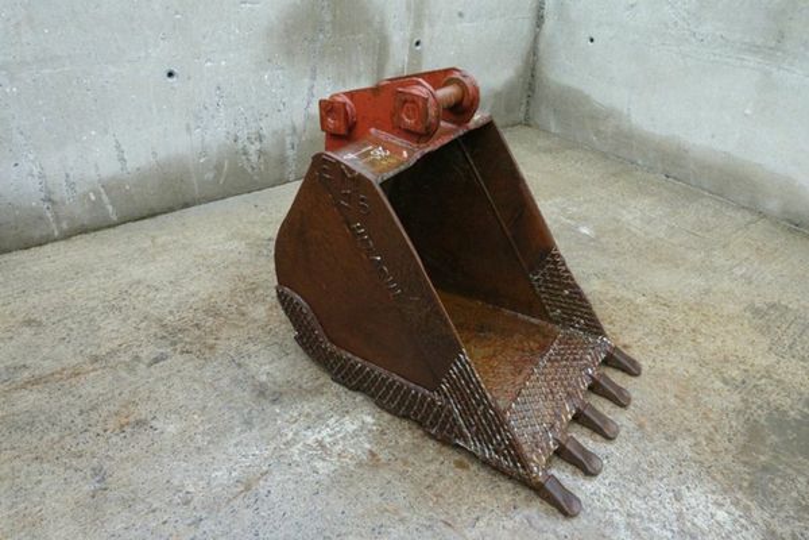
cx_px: 404
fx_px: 539
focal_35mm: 24
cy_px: 270
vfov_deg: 53.1
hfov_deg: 73.7
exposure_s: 1/200
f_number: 4
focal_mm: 8.8
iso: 125
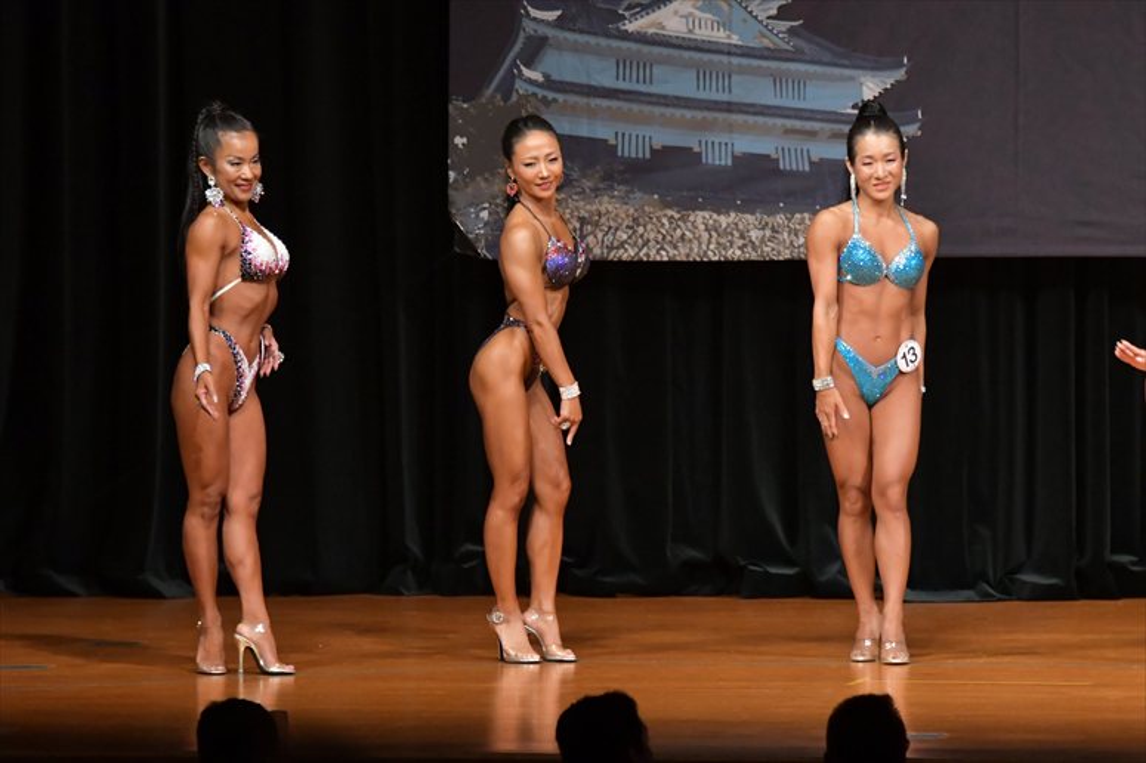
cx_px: 573
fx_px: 8114
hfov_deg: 8.1
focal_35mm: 255
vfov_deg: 5.4
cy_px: 382
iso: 6400
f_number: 5.6
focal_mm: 170
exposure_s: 1/400
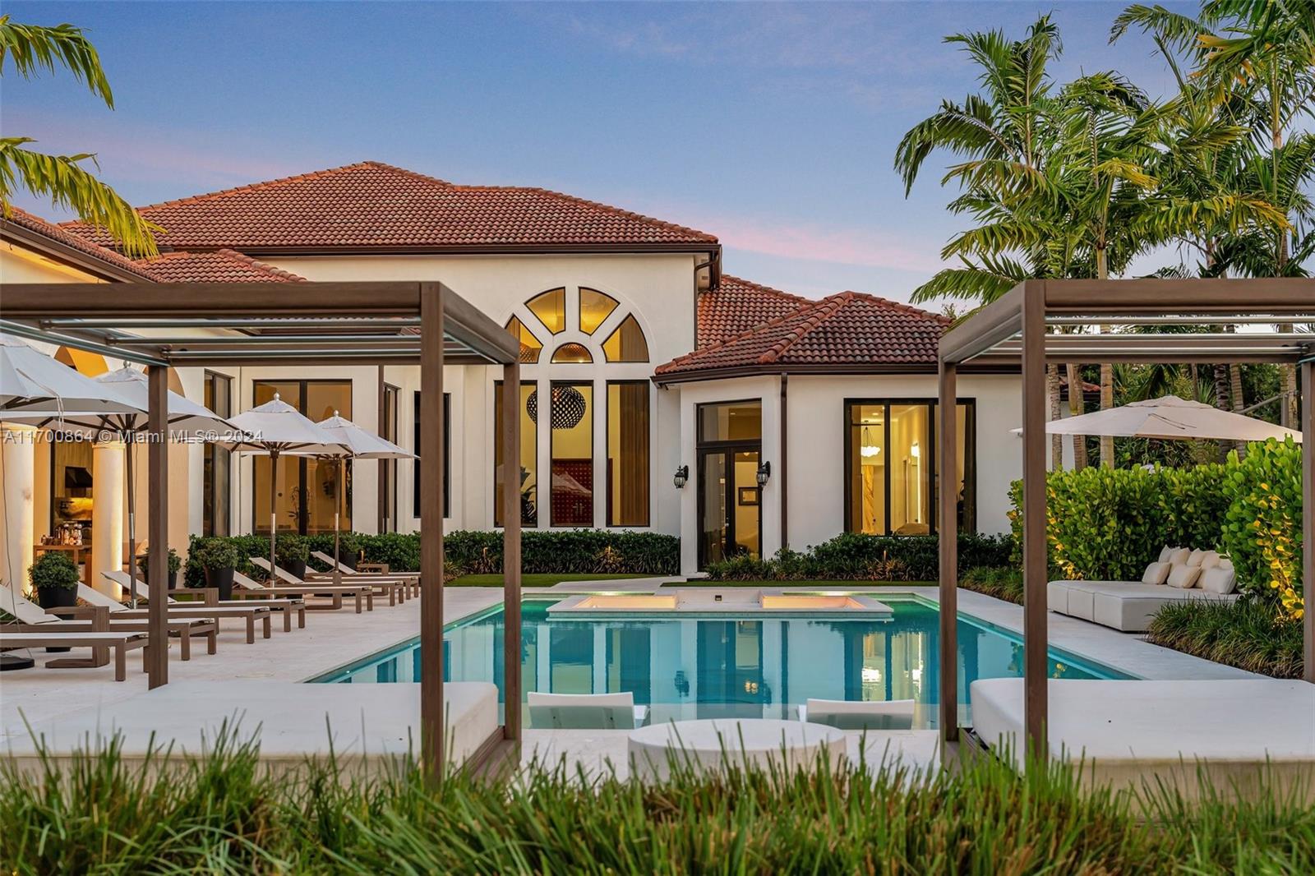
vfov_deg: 30.5
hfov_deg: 44.5
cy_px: 438
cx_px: 658
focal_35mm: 44
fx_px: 1607
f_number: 4.5
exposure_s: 1/25
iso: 400
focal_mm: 44
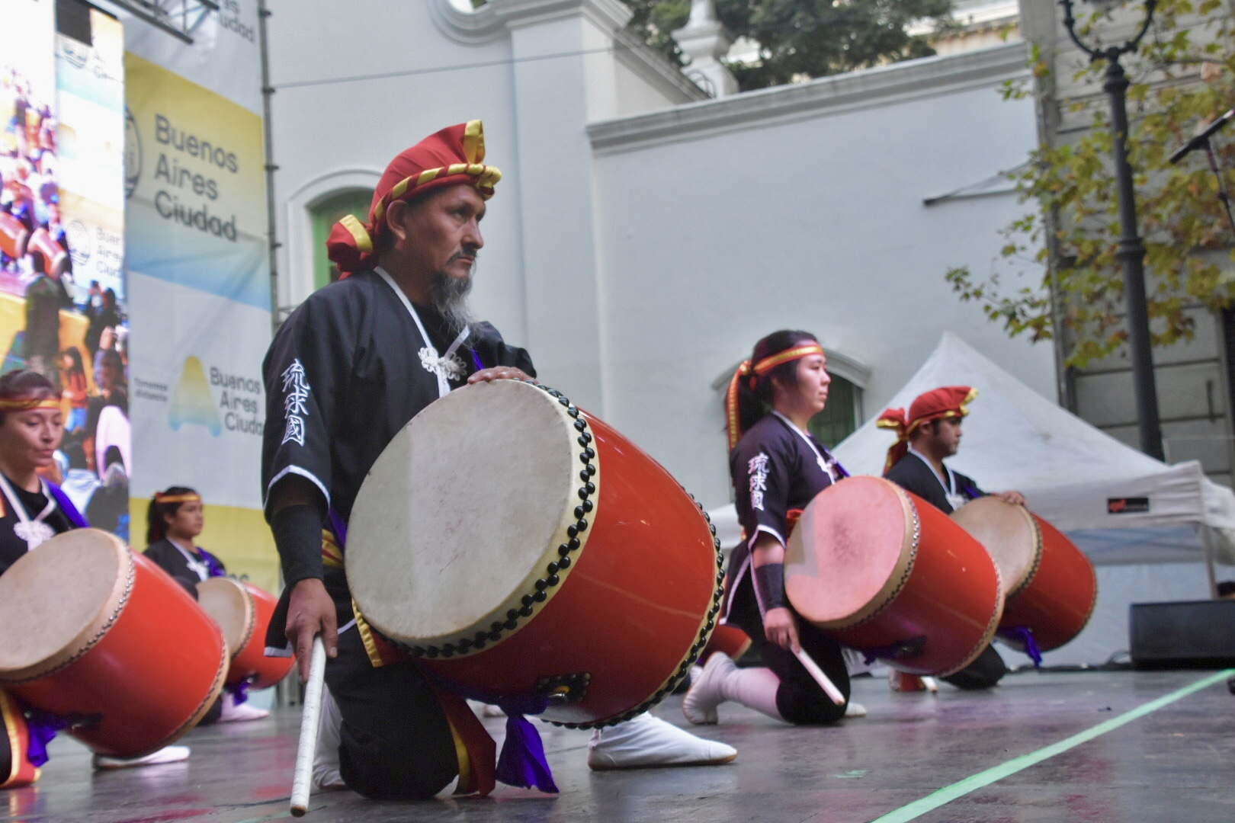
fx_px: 1647
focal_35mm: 48
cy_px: 412
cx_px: 618
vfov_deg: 28.1
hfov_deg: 41.1
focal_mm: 32
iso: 1600
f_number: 5.6
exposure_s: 1/400
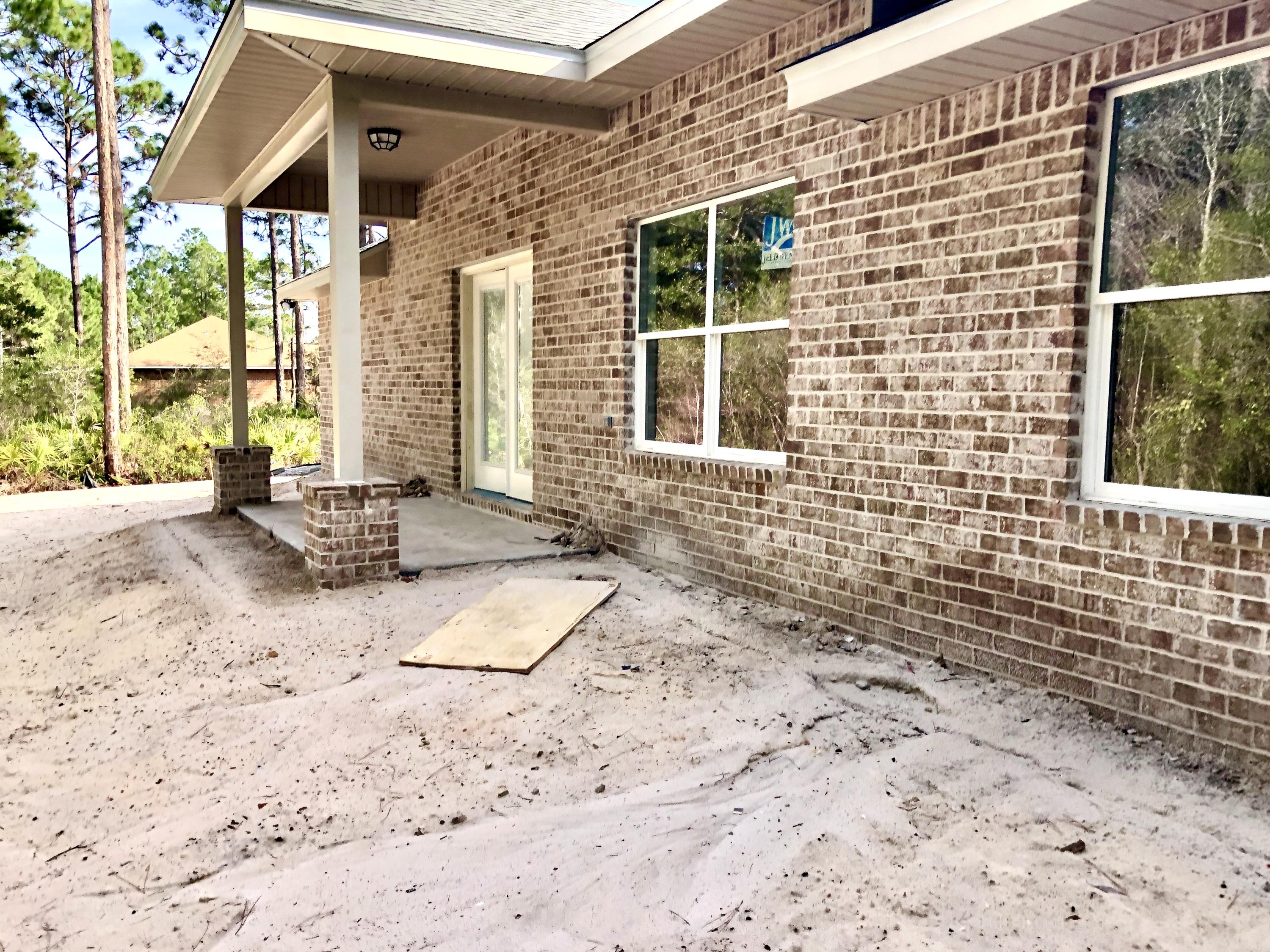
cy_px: 476
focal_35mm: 28
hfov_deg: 63.4
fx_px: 1027
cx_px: 635
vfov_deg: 49.7
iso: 20
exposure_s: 1/461
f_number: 1.8
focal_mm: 3.99
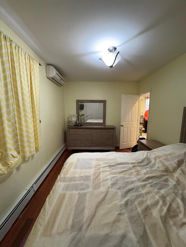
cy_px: 124
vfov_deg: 102.1
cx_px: 93
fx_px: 100
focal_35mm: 14
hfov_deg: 85.7
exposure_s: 1/60
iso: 500
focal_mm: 2.22
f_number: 2.2
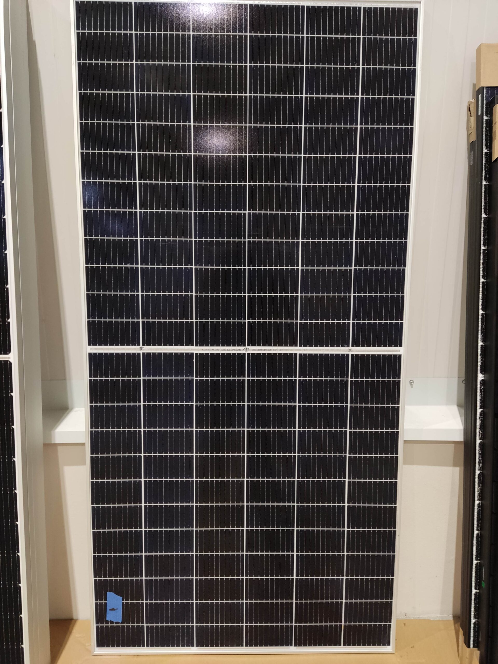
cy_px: 332
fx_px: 480
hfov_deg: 54.9
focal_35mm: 25
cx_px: 249
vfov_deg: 69.4
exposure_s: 1/25
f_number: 1.79
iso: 638
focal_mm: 4.71
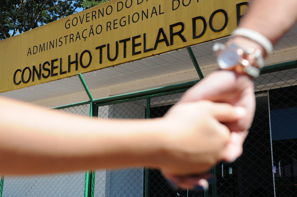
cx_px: 148
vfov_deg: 4.9
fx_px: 2286
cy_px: 98
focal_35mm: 278
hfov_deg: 7.4
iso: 640
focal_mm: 185
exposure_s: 1/2000
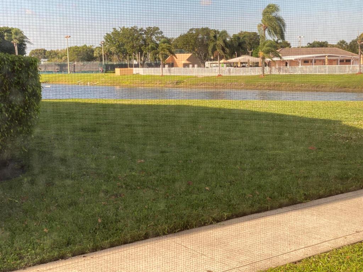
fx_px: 545
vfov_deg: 28.0
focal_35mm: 52
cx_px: 182
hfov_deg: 36.8
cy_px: 136
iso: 25
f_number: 2
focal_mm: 6
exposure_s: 1/122
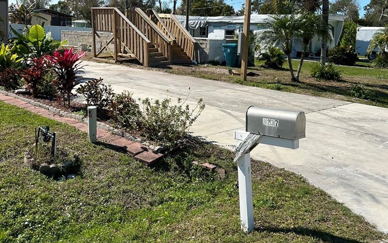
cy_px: 77
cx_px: 184
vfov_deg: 32.4
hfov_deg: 50.4
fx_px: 412
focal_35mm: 39
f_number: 1.5
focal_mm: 5.7
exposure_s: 1/5076
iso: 50
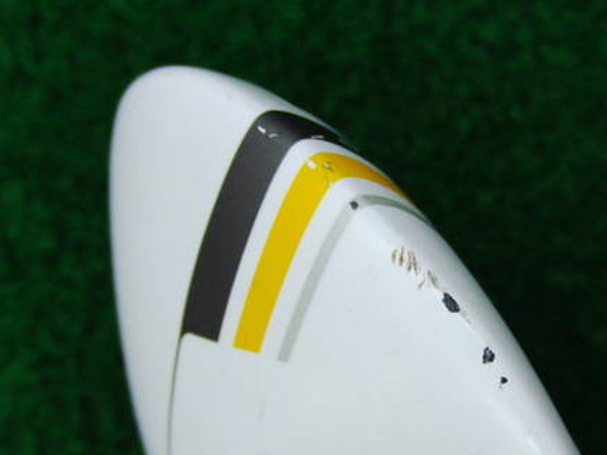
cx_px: 424
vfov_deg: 26.5
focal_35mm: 55
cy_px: 268
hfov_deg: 34.5
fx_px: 964
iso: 200
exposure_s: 1/80
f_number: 3.6
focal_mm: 6.42
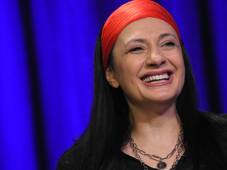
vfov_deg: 6.4
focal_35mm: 231
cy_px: 86
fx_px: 1515
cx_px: 166
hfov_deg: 8.6
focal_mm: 160
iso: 3200
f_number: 4
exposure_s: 1/200
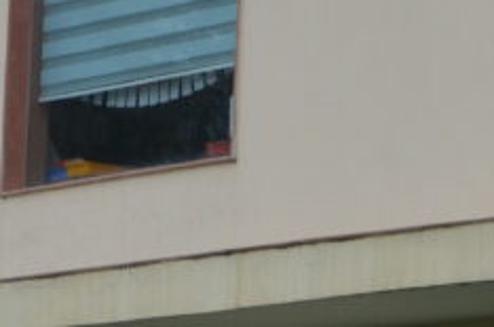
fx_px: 3780
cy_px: 586
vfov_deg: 4.9
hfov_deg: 7.5
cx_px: 338
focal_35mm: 276
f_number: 5.3
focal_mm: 42
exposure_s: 1/1000
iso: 500
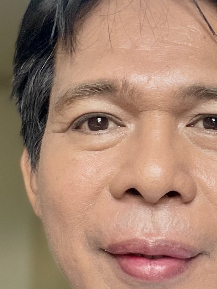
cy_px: 189
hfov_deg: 18.6
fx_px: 652
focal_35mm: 78
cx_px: 188
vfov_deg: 24.9
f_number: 2.2
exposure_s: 1/60
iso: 250
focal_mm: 2.71
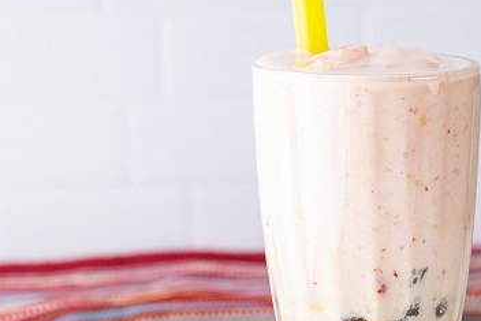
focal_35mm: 166
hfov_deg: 12.3
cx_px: 370
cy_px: 283
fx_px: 2219
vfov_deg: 8.3
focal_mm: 52
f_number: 5.6
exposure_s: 1/125
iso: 800
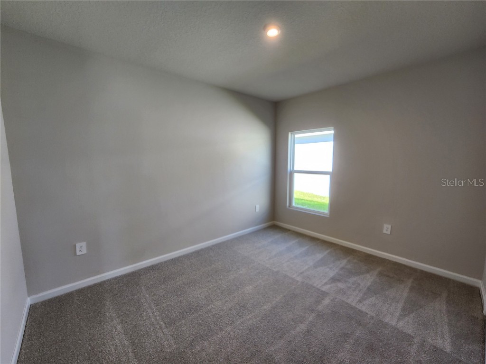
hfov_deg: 106.2
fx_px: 183
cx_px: 243
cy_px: 182
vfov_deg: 89.9
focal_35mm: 13
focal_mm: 2.2
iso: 80
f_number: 2.2
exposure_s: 1/60
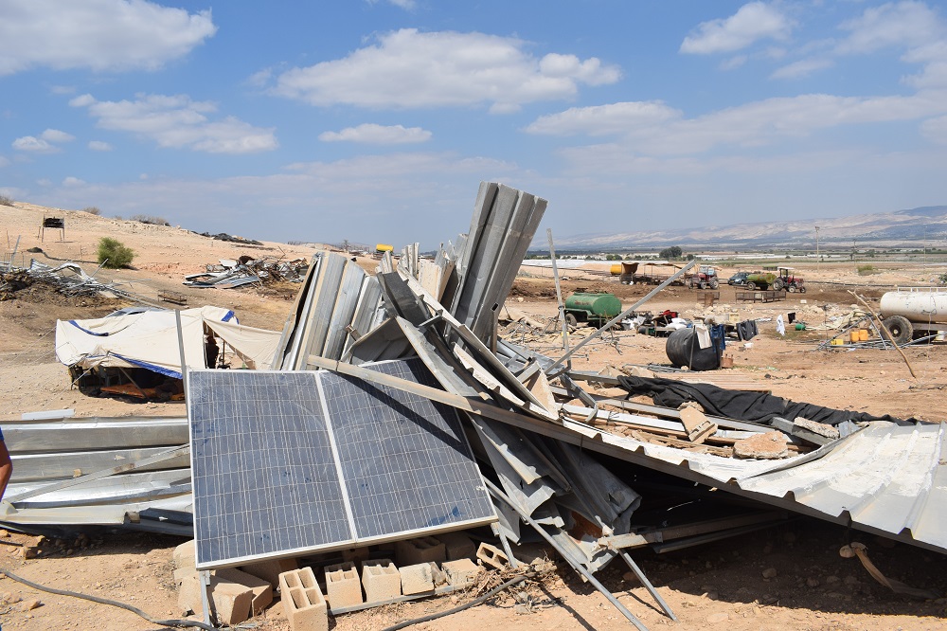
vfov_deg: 47.9
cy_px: 316
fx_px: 710
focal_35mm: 27
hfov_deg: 67.4
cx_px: 474
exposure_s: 1/500
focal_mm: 18
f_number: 11
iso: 200
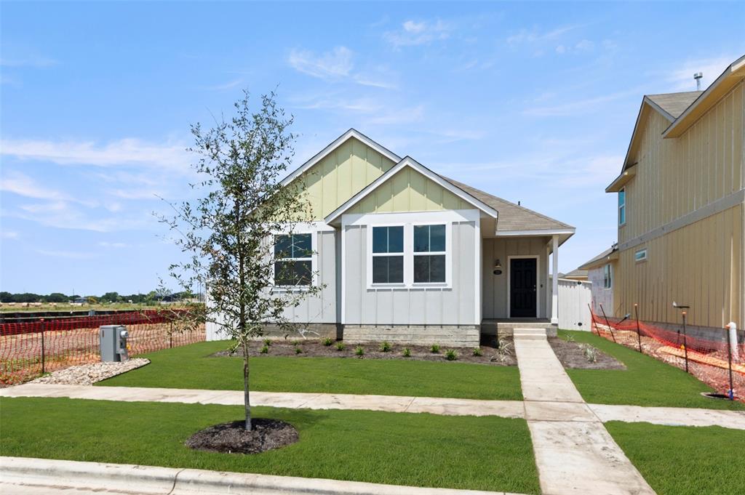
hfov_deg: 81.2
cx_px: 372
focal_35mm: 21
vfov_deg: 59.4
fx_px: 434
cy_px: 248
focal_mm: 14
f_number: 8
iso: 400
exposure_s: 1/2500
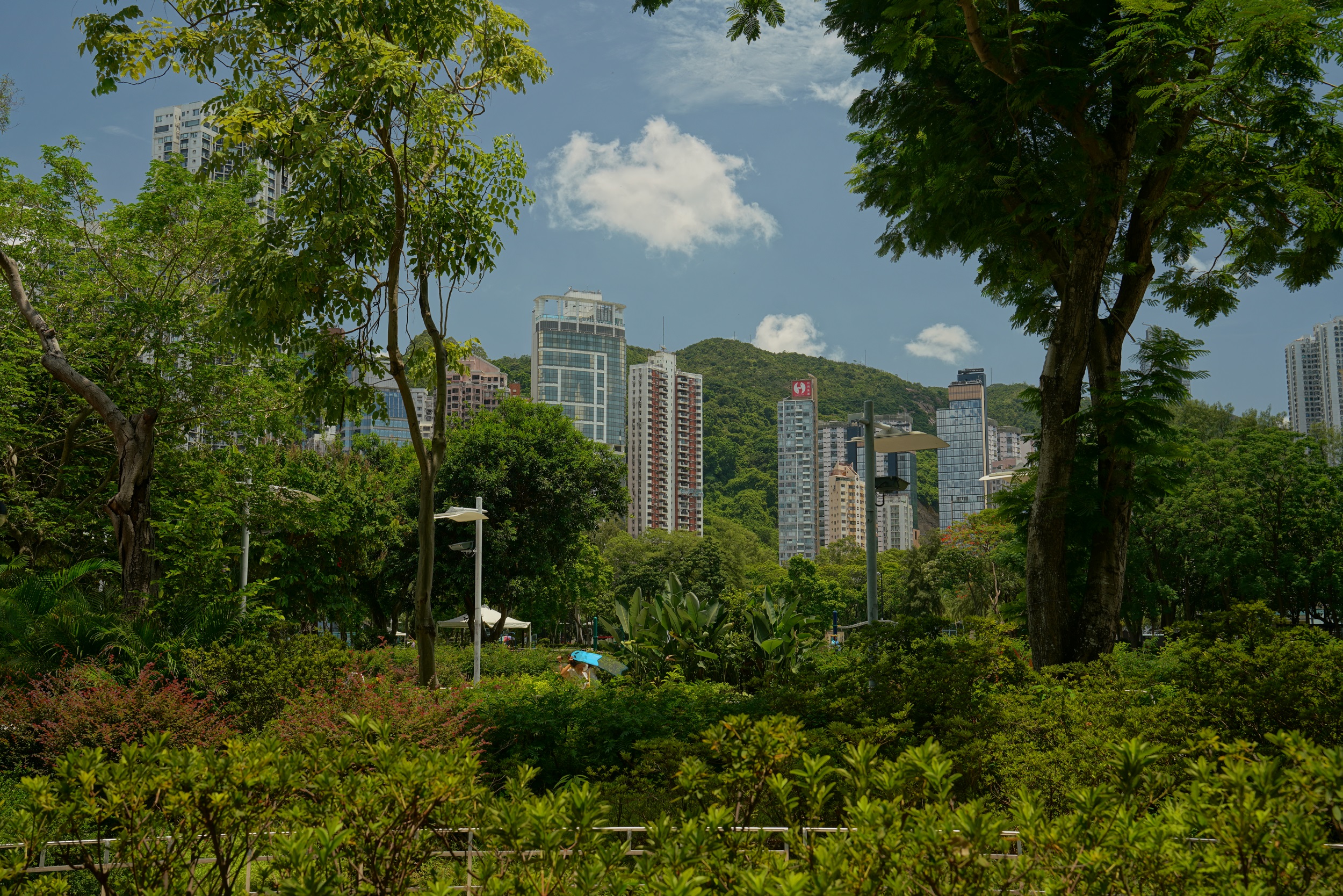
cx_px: 672
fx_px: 1418
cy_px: 448
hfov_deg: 50.7
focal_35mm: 38
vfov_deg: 35.1
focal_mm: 38
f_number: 8
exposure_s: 1/125
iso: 100
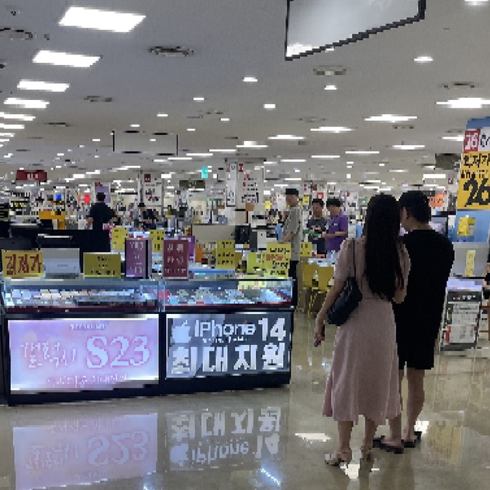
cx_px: 246
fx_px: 496
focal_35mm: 31
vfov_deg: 52.4
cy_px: 275
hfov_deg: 52.5
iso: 64
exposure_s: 1/120
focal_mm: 4.2
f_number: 1.6
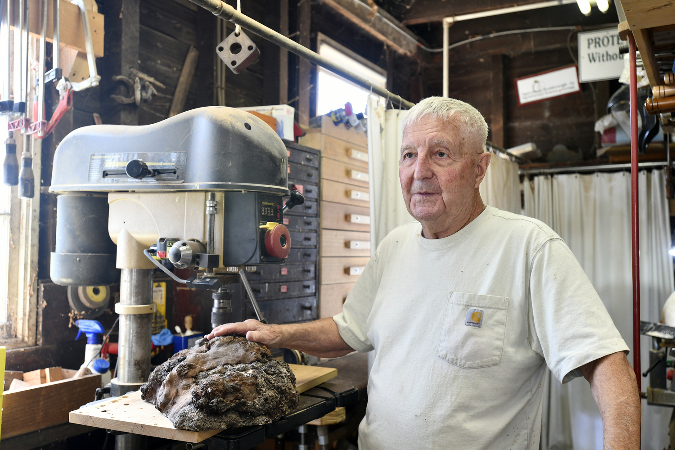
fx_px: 656
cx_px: 338
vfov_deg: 37.9
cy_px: 225
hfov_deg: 54.4
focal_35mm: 35
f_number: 5
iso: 640
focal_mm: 35
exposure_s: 1/100
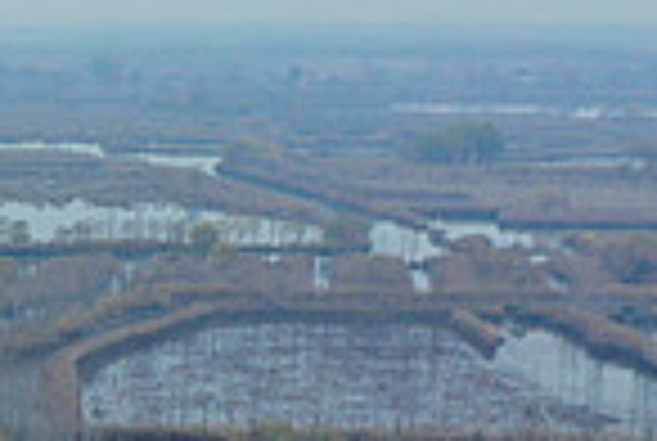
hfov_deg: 12.2
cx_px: -558
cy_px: 601
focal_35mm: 153
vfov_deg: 8.9
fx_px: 2798
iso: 100
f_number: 5
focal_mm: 10.26
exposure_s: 1/200
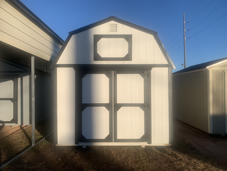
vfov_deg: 53.1
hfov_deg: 67.3
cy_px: 86
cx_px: 114
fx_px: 170
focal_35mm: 26
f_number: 1.8
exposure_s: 1/2755
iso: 25
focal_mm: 4.25
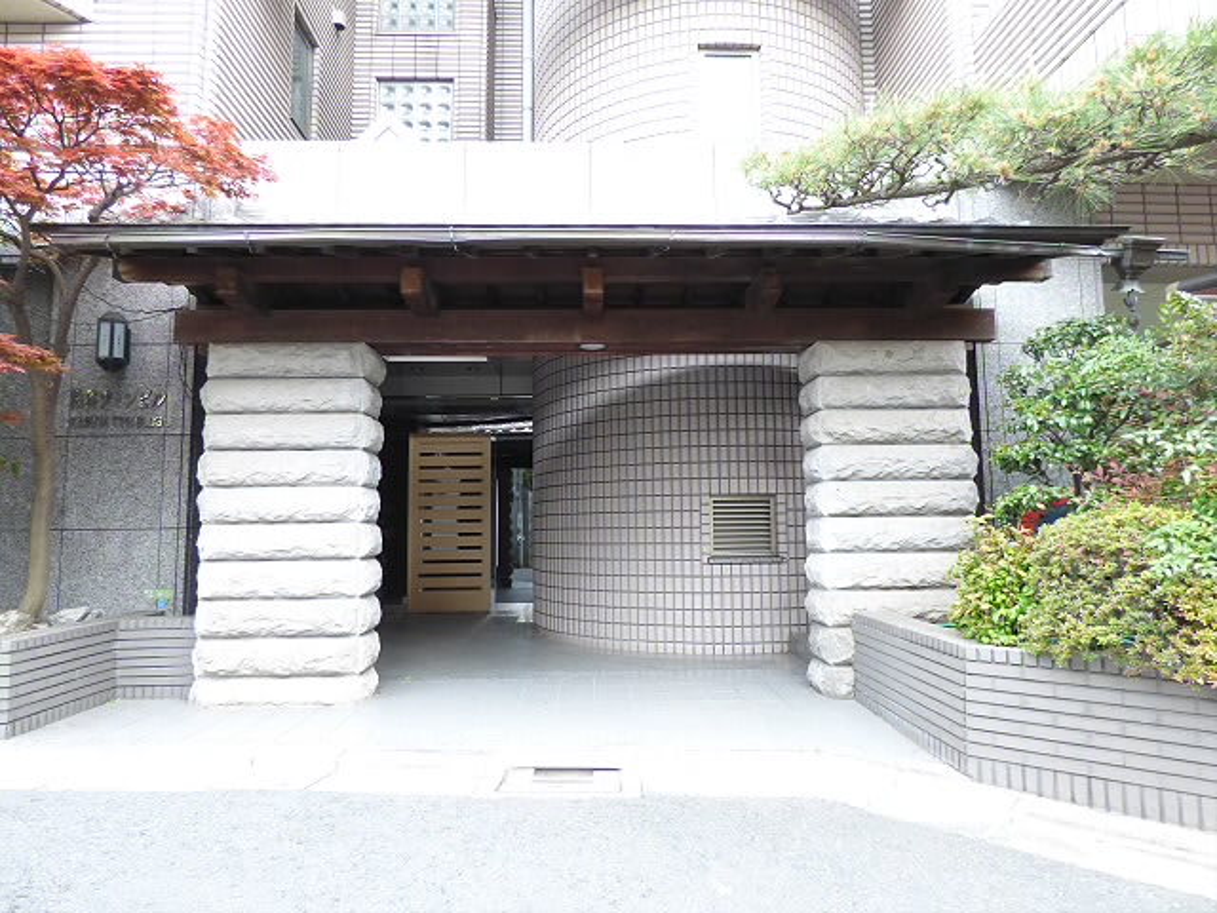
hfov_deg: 81.7
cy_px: 456
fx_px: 703
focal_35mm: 20
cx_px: 608
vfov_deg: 66.0
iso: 250
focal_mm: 3.58
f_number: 2.8
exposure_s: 1/60
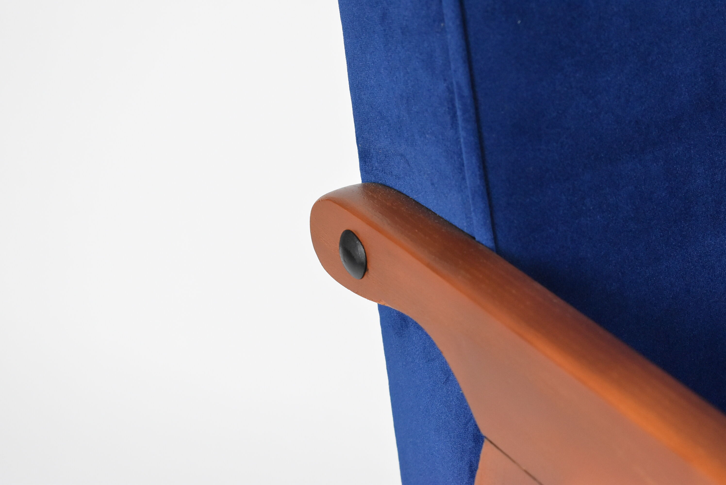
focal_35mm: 82
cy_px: 242
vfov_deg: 16.6
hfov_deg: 24.6
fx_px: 1665
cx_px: 363
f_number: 5.6
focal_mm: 55
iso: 2500
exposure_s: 1/125
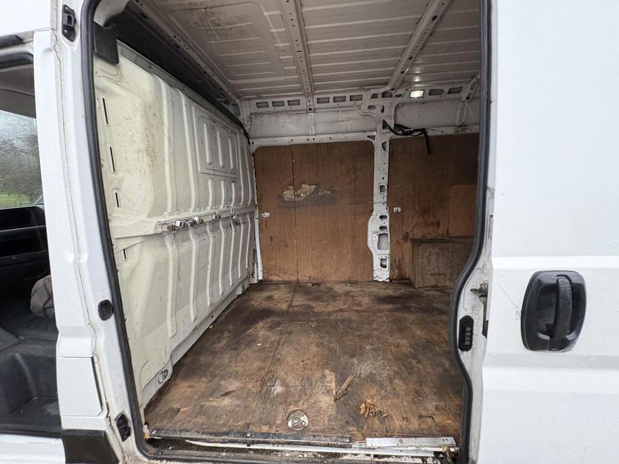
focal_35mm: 14
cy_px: 232
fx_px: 250
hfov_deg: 102.1
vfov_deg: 85.7
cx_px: 310
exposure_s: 1/60
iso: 320
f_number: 2.2
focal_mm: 2.22
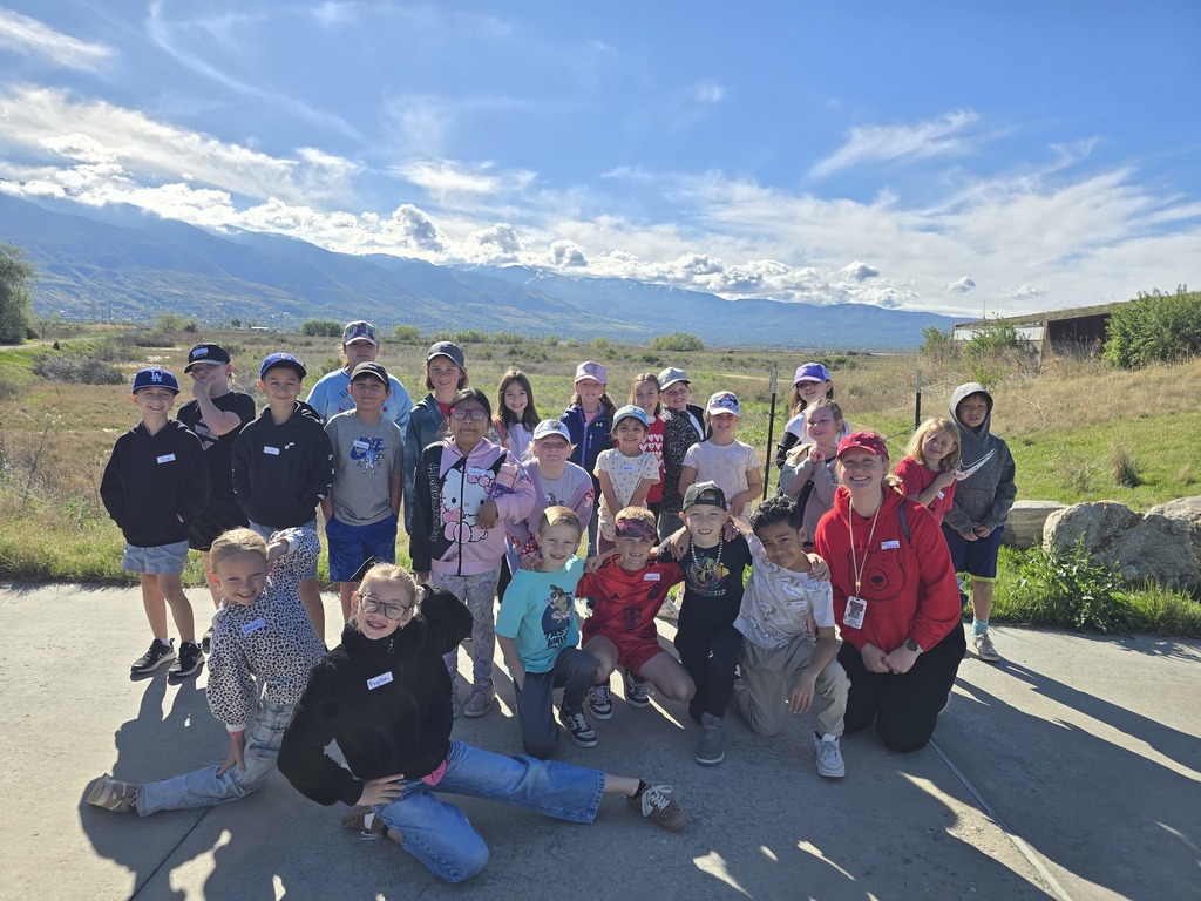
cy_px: 450
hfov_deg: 73.9
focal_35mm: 23
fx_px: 798
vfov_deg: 58.9
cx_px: 600
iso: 12
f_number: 1.7
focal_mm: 6.3
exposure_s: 1/989
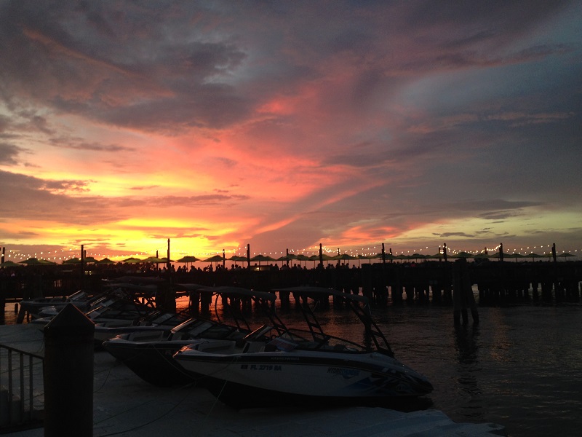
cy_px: 218
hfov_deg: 55.4
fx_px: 555
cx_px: 291
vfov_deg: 42.9
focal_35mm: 33
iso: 80
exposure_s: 1/20
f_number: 2.4
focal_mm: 4.12
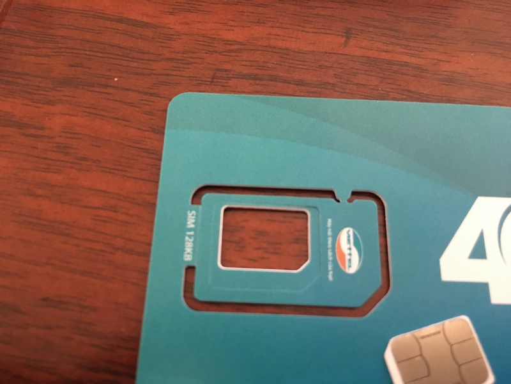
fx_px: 428
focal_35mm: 29
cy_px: 192
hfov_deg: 61.7
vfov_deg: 48.2
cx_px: 256
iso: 200
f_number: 2.2
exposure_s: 1/17
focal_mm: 4.15
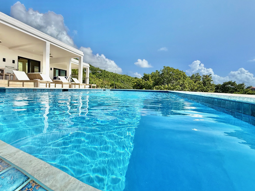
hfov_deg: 89.8
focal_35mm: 17
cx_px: 101
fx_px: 125
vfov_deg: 74.7
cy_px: 90
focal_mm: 2.22
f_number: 2.2
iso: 50
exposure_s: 1/4425
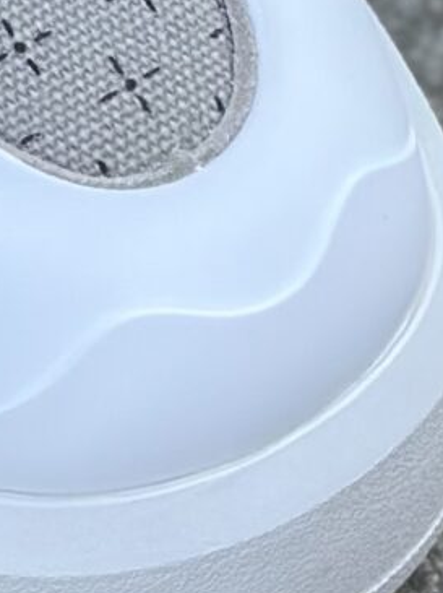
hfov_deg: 4.4
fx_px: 5760
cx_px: -10
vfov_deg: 5.7
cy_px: -736
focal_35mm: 337
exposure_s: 1/971
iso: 80
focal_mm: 6.86
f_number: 1.78
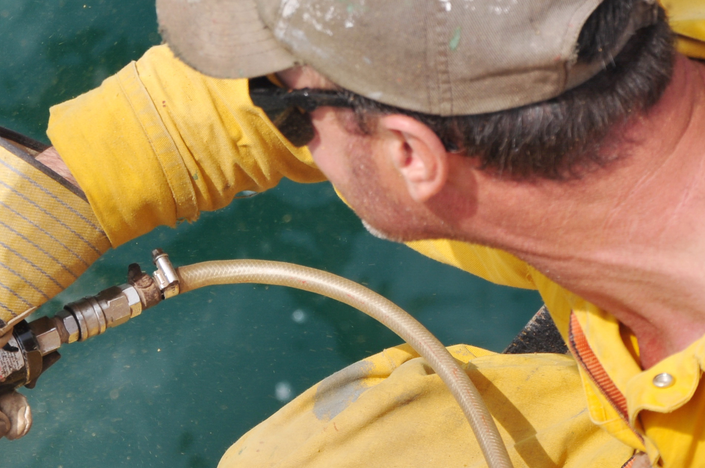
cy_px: 269
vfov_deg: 3.9
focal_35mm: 352
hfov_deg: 5.8
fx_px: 6887
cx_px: 55
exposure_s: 1/320
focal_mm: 105
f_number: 8
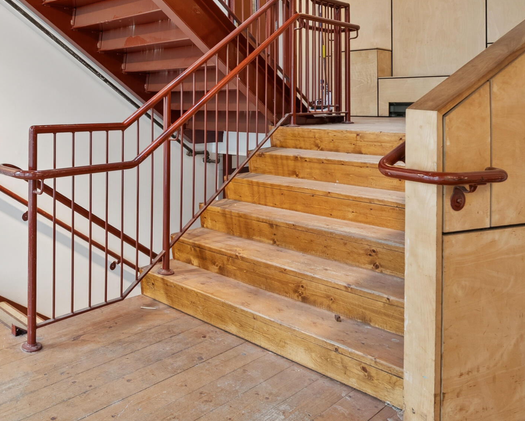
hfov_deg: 50.9
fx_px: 497
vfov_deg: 44.3
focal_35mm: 32
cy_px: 104
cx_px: 79
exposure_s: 1/15
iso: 320
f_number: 7.1
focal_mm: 16
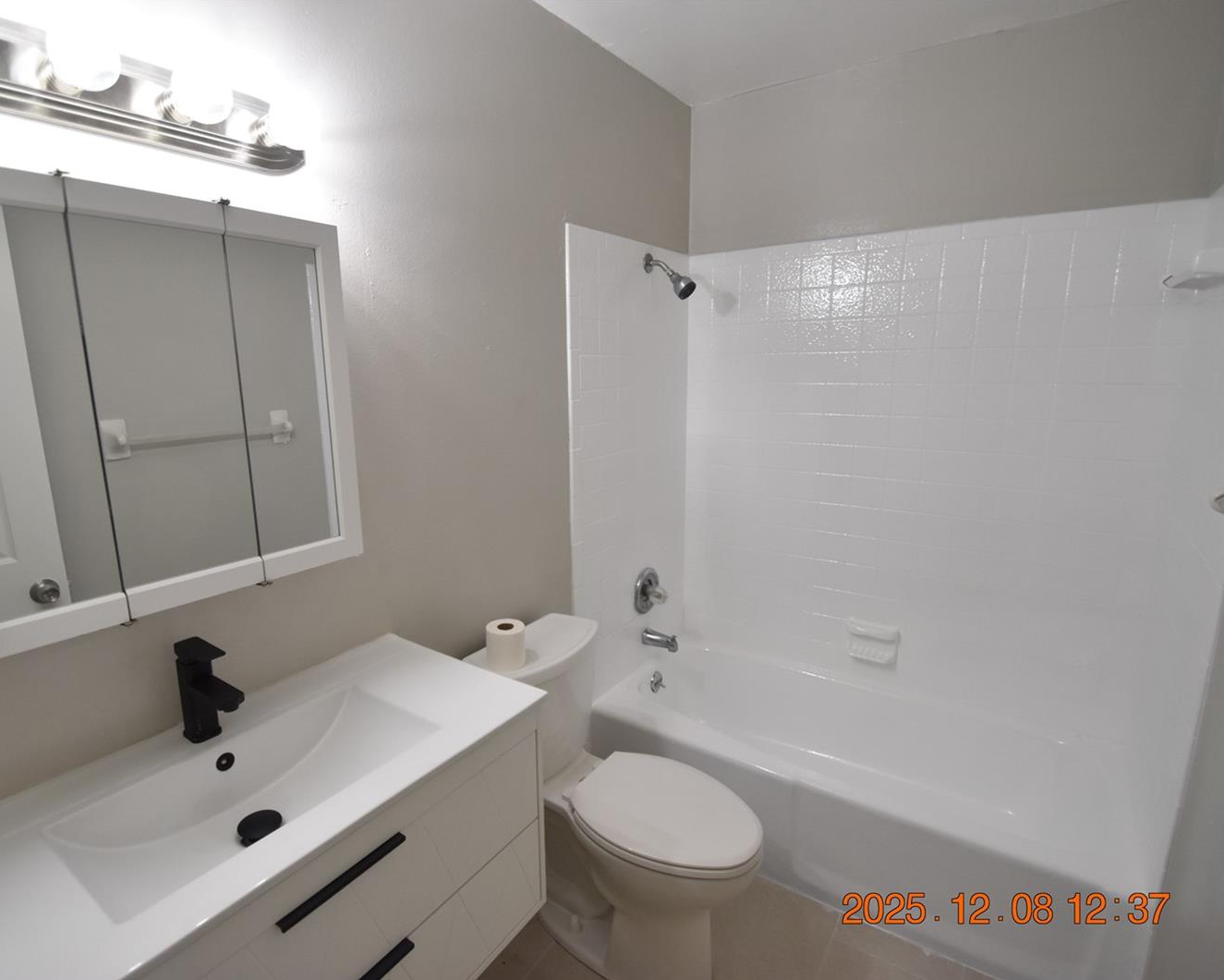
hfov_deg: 89.5
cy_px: 490
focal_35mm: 17
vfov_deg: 77.0
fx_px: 616
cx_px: 570
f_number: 3.5
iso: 800
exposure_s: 1/125
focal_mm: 10
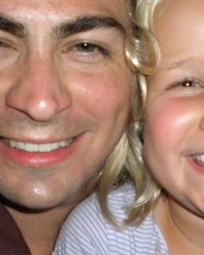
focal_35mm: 74
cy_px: 106
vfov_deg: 25.7
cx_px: 118
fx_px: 558
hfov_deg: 20.7
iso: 800
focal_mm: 6.3
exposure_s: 1/30
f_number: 3.1
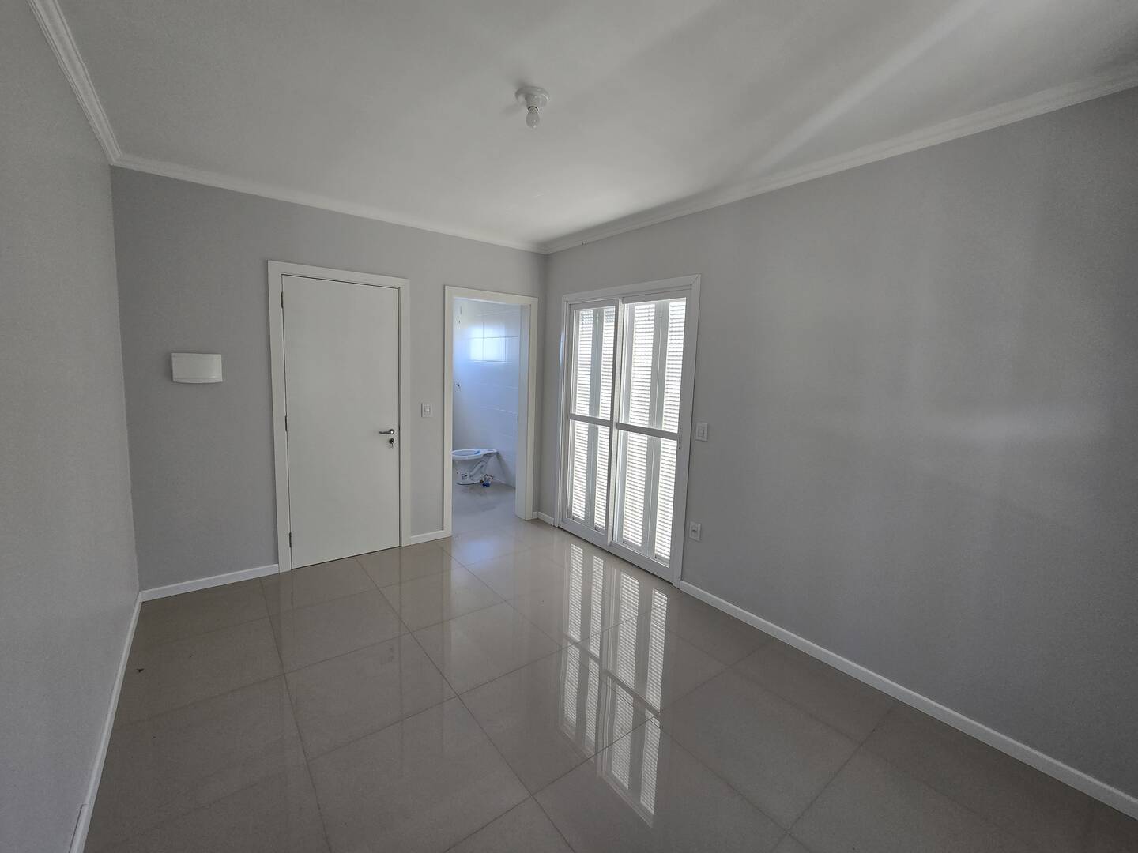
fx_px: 427
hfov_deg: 106.2
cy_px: 426
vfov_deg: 89.9
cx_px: 569
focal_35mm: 13
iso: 160
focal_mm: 2.2
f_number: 2.2
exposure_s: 1/60
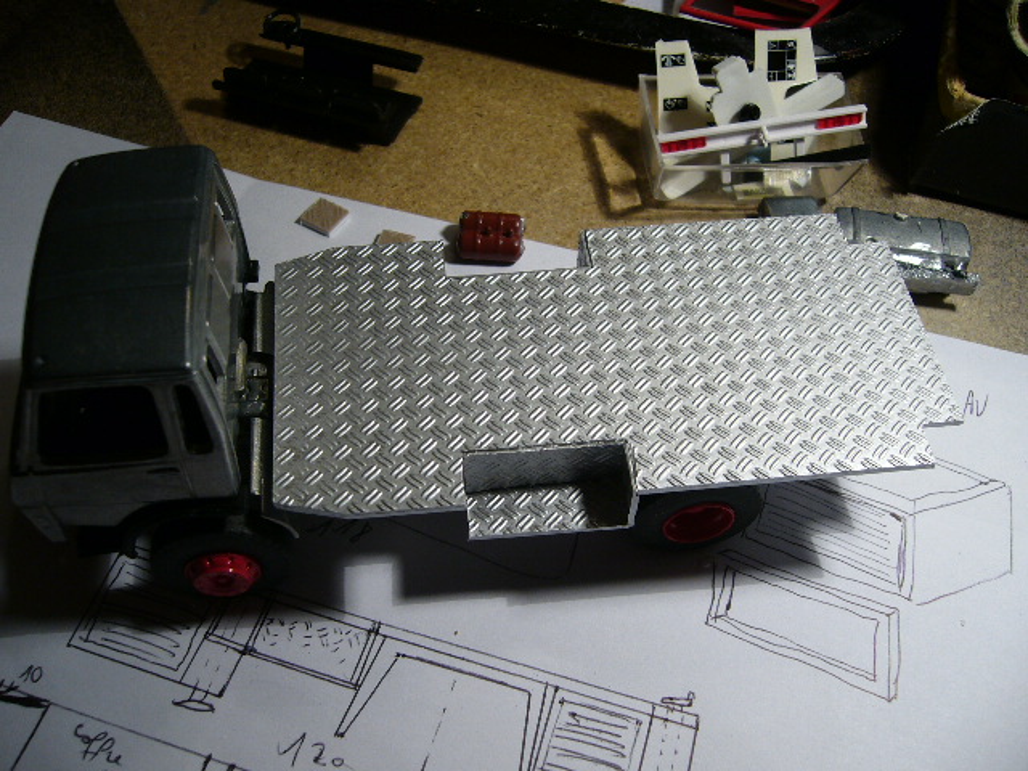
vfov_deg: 40.7
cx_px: 514
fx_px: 1039
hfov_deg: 52.6
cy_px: 386
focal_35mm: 35
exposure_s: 1/25
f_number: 2.8
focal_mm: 5.8
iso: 80
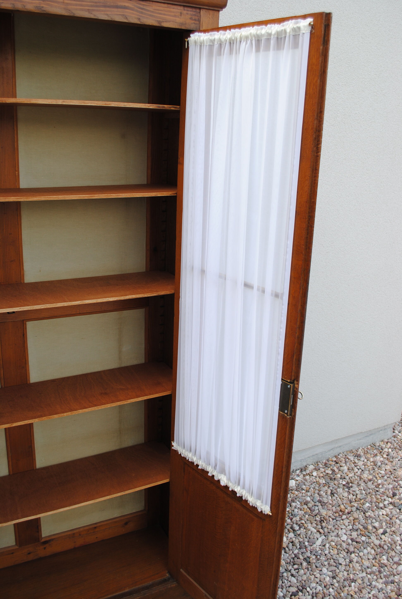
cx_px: 201
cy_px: 300
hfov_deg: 40.1
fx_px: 550
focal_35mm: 33
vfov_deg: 57.1
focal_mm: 22
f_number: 5.6
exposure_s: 1/125
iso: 140
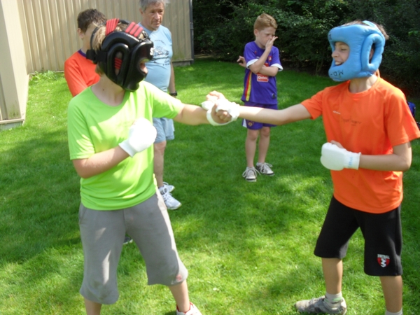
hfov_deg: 52.6
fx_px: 425
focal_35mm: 35
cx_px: 210
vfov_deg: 40.7
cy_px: 158
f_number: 3.2
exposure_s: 1/350
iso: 100
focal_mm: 6.3
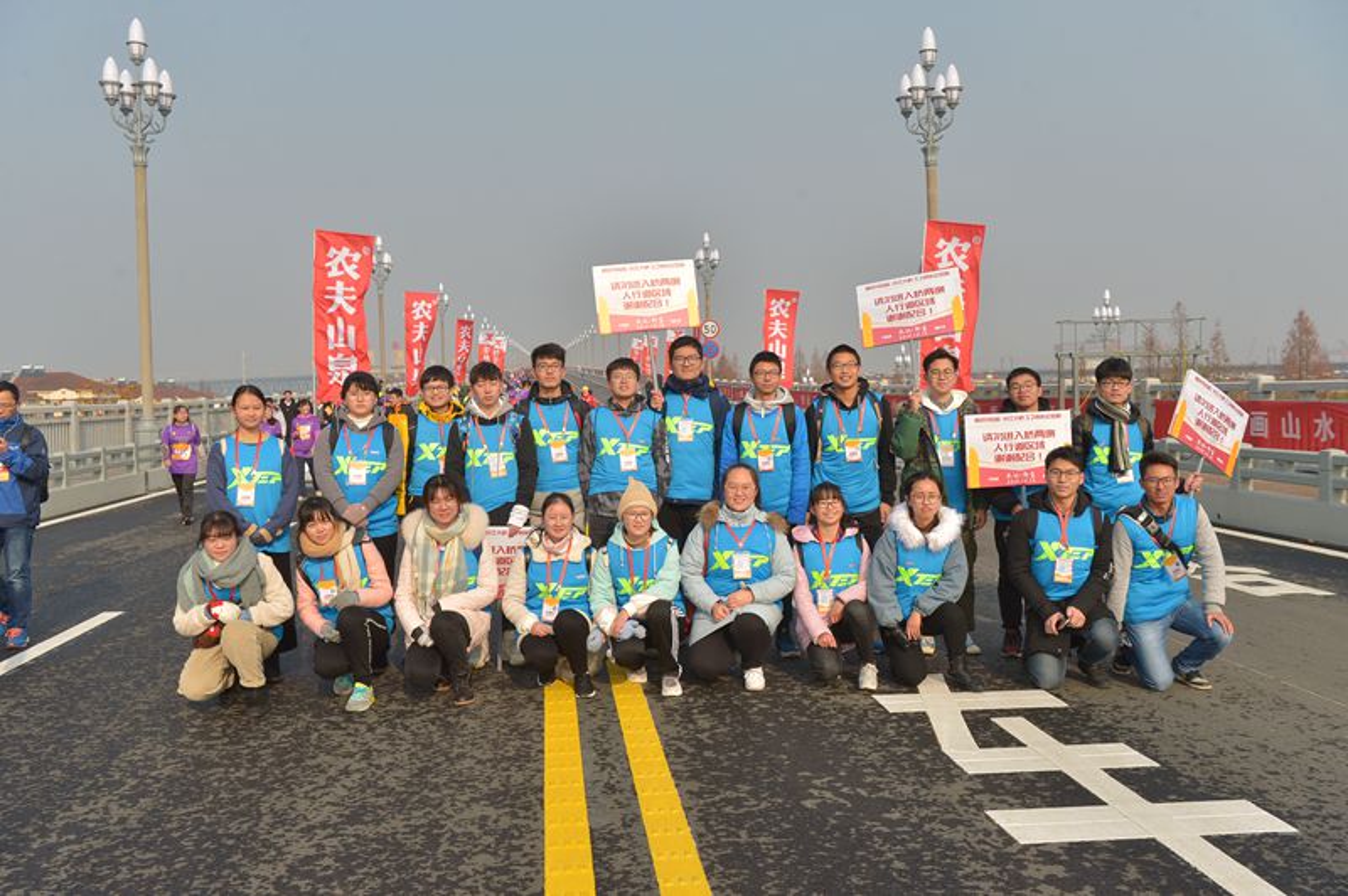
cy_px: 448
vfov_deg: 42.3
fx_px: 1160
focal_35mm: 31
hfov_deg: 60.3
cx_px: 674
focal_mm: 31
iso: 400
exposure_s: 1/1250
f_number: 8
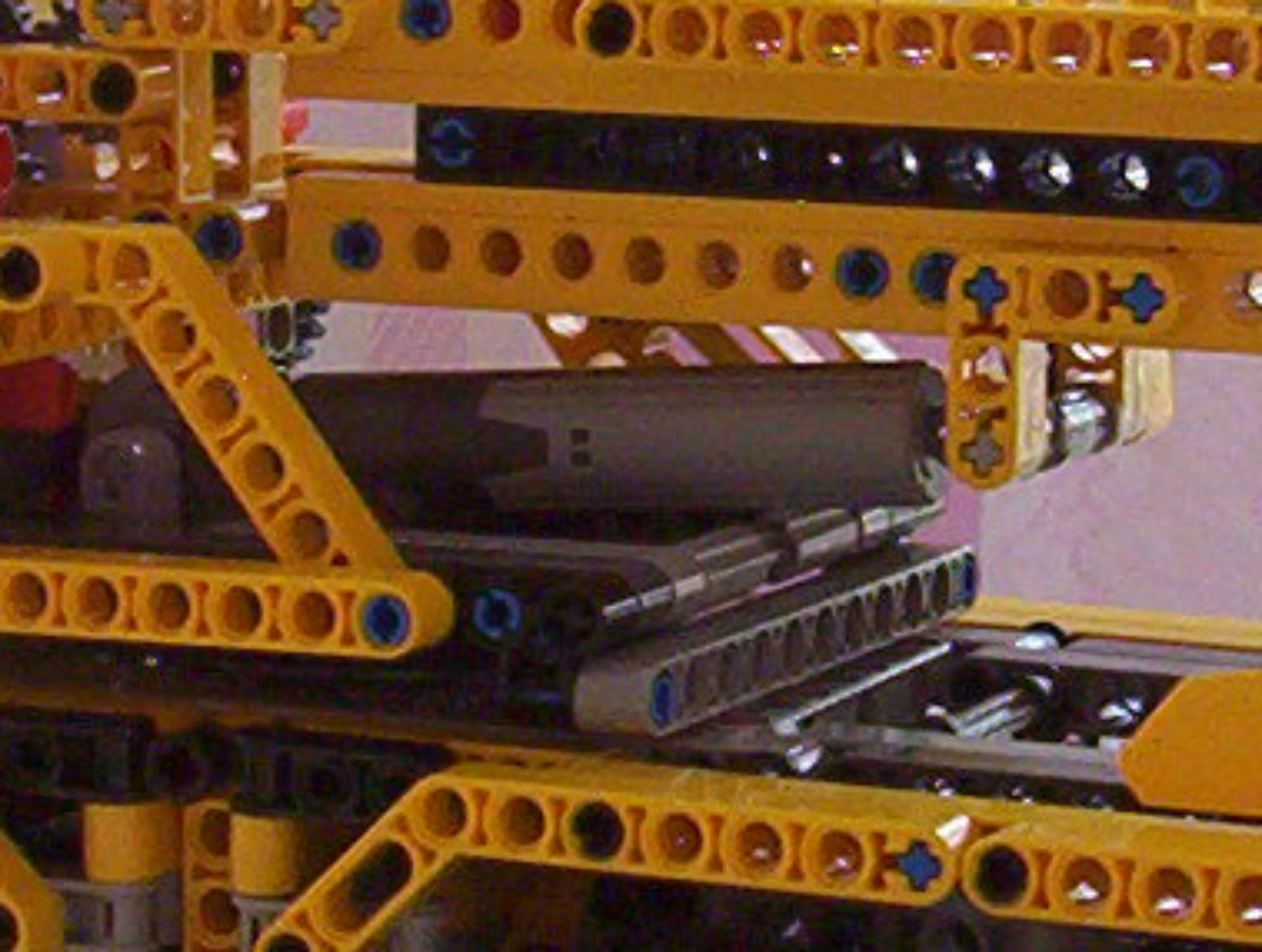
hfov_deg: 10.6
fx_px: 6760
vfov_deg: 8.1
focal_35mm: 185
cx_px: 1022
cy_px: 446
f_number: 2.73
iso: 200
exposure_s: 1/40
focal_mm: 5.77
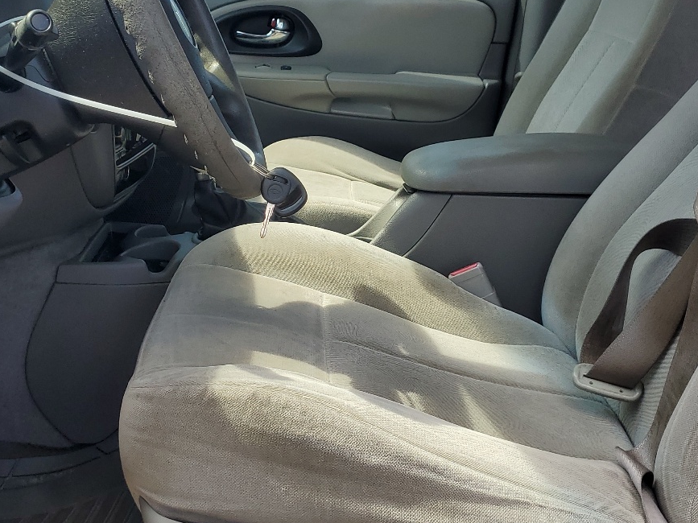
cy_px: 233
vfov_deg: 30.2
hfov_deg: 39.6
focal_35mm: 48
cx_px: 299
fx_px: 968
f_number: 1.5
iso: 50
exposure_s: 1/526
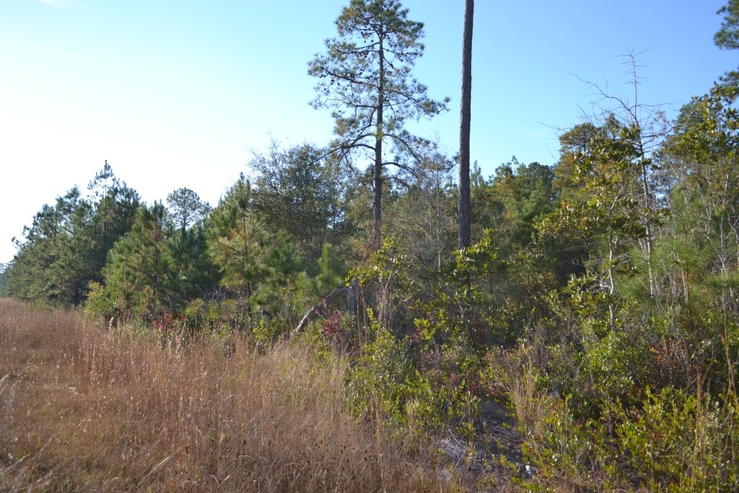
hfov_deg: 67.4
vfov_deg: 47.9
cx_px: 370
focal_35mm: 27
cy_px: 246
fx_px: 554
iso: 100
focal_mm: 18
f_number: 3.5
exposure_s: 1/400
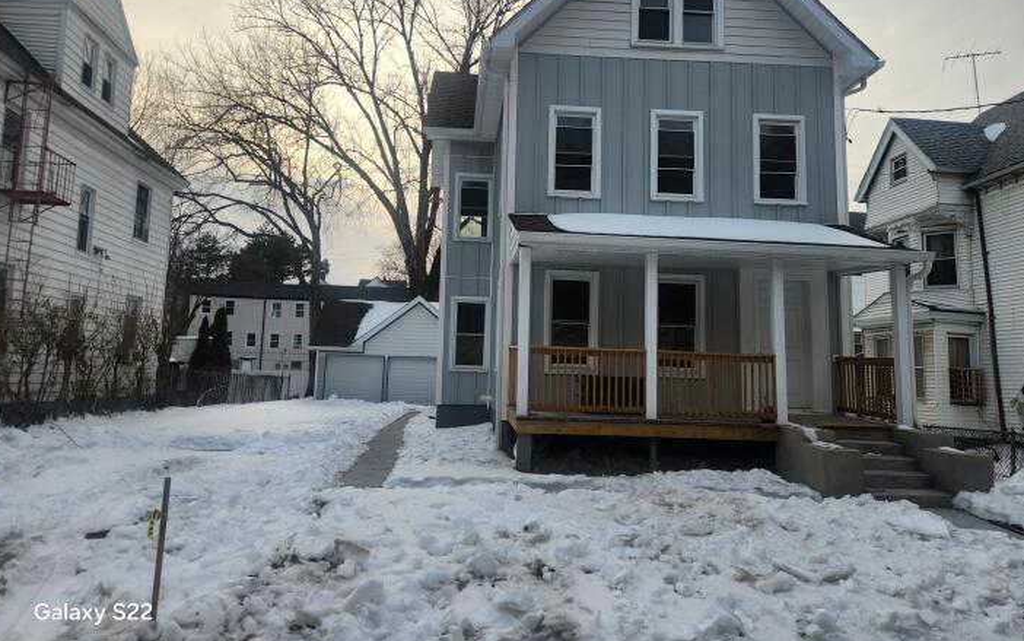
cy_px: 280
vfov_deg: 49.2
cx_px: 509
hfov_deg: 72.5
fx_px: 698
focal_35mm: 25
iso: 20
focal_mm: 5.4
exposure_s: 1/227
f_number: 1.8
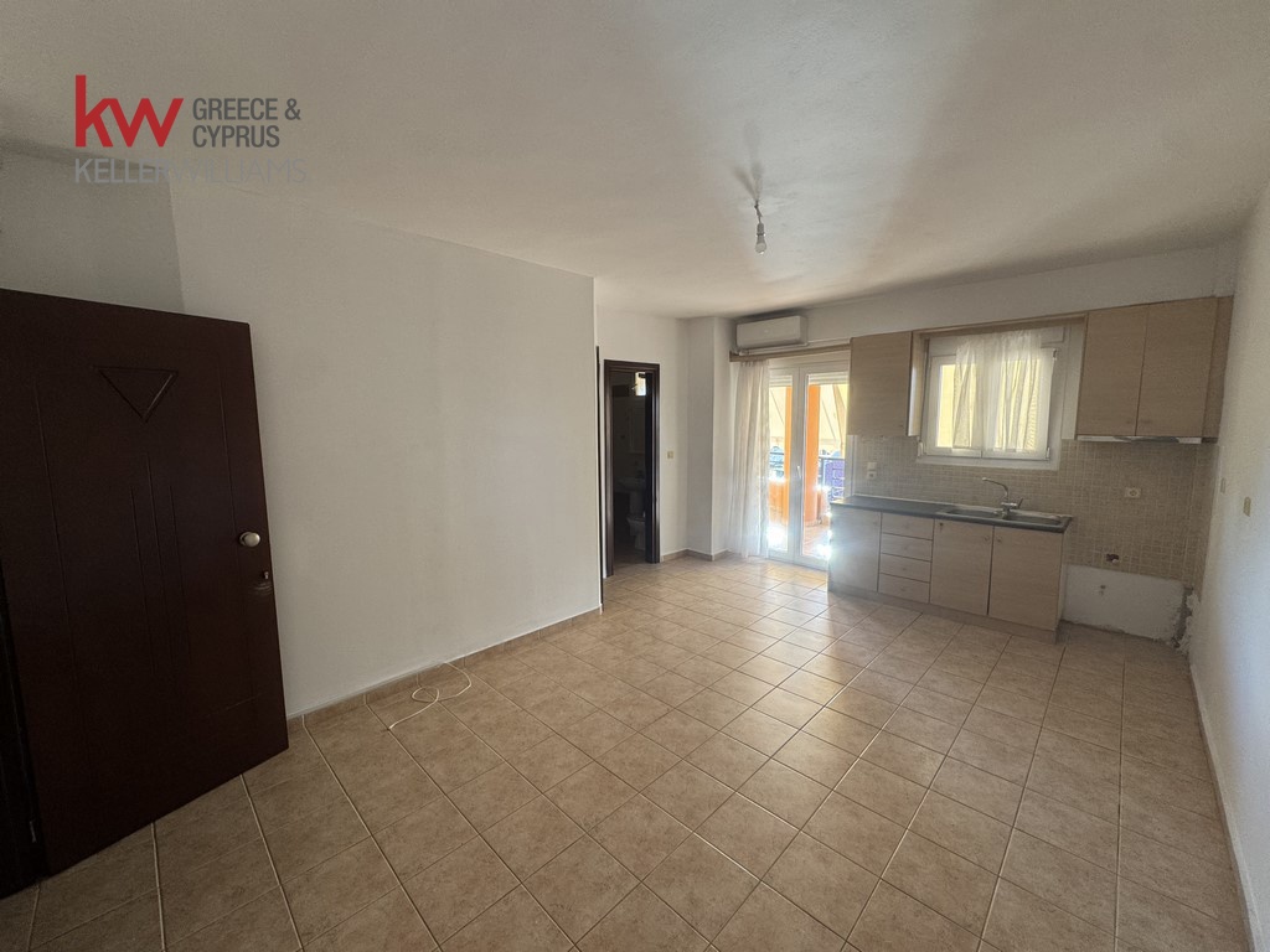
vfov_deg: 85.7
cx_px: 635
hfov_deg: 102.1
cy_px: 476
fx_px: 514
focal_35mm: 14
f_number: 2.2
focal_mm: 2.22
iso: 125
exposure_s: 1/99
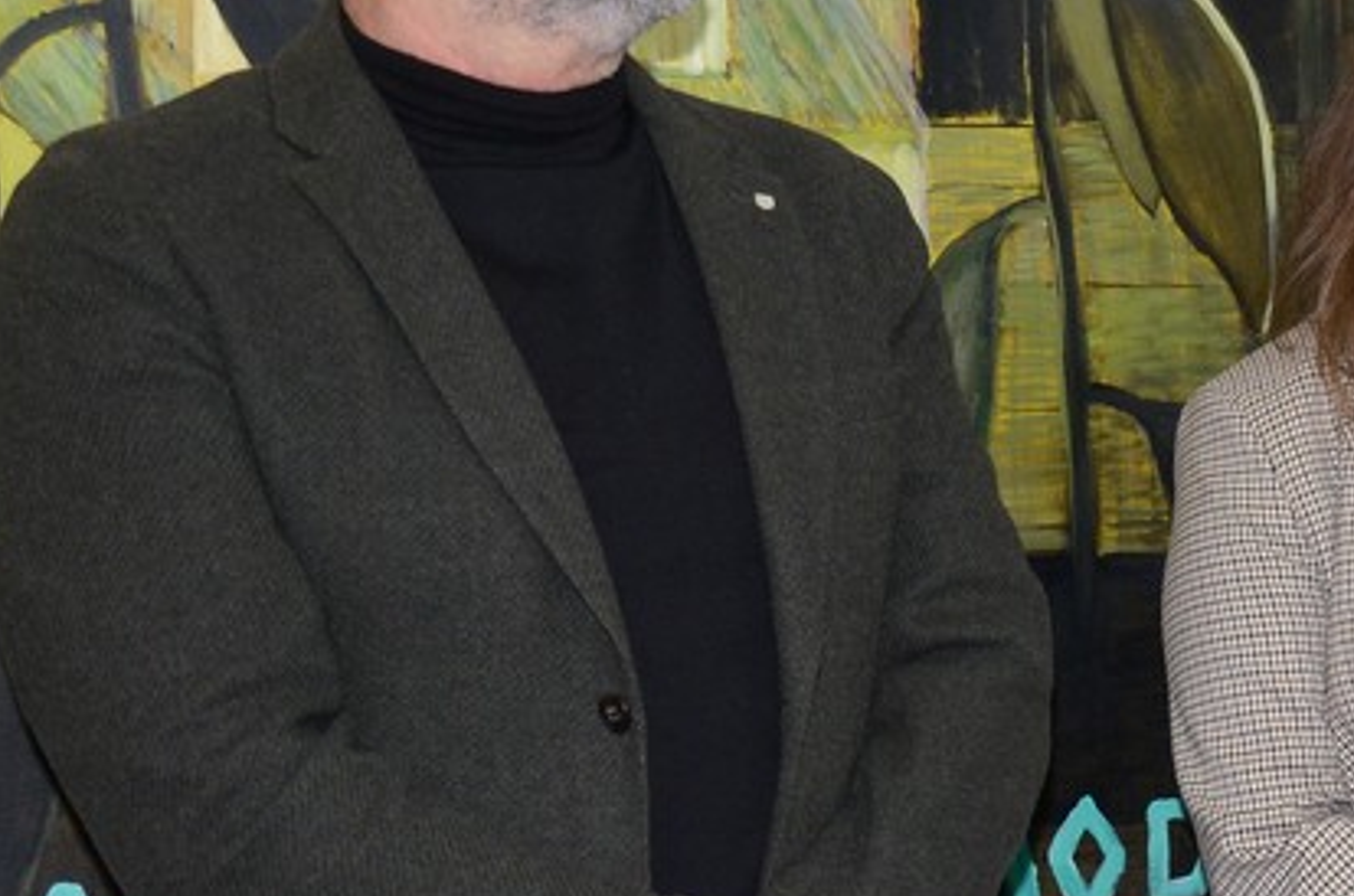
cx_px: 1668
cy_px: 512
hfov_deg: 17.2
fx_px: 4240
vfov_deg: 12.1
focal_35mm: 113
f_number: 5
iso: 800
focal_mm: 26
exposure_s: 1/60
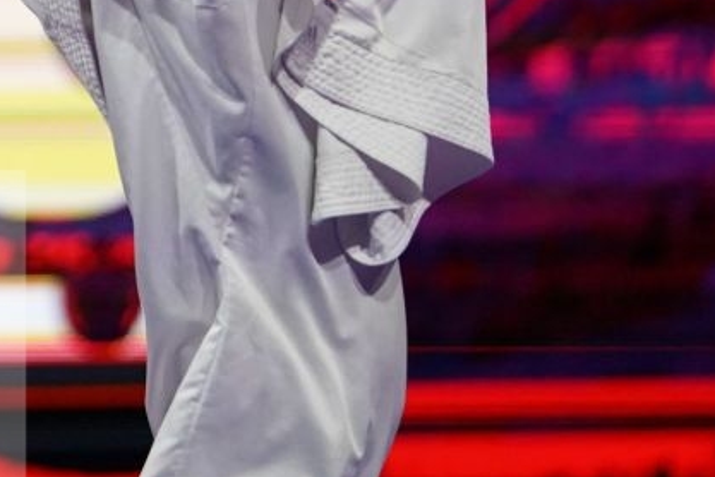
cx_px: -134
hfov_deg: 2.4
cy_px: -283
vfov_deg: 1.6
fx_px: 17139
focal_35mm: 863
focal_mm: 200
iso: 2500
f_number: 2.8
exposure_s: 1/1000
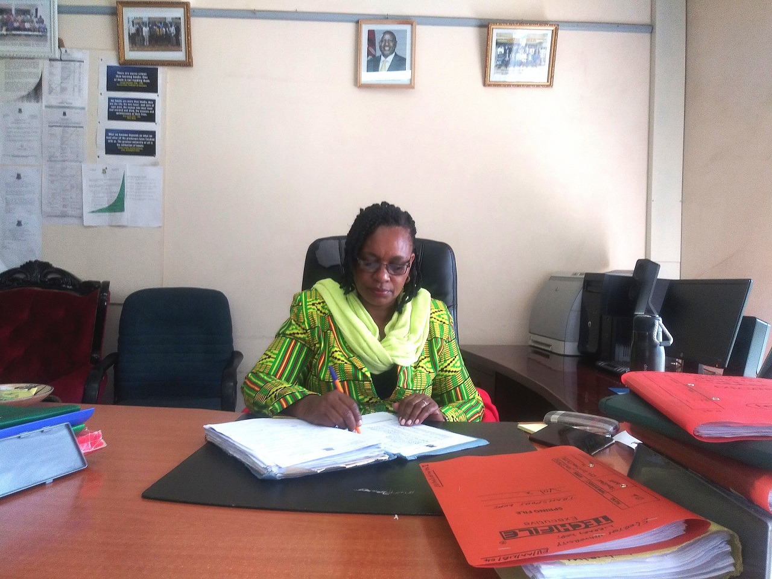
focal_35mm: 27
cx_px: 386
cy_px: 290
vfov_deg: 51.4
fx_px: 602
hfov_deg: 65.3
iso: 100
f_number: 2.2
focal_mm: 3.7
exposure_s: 1/40
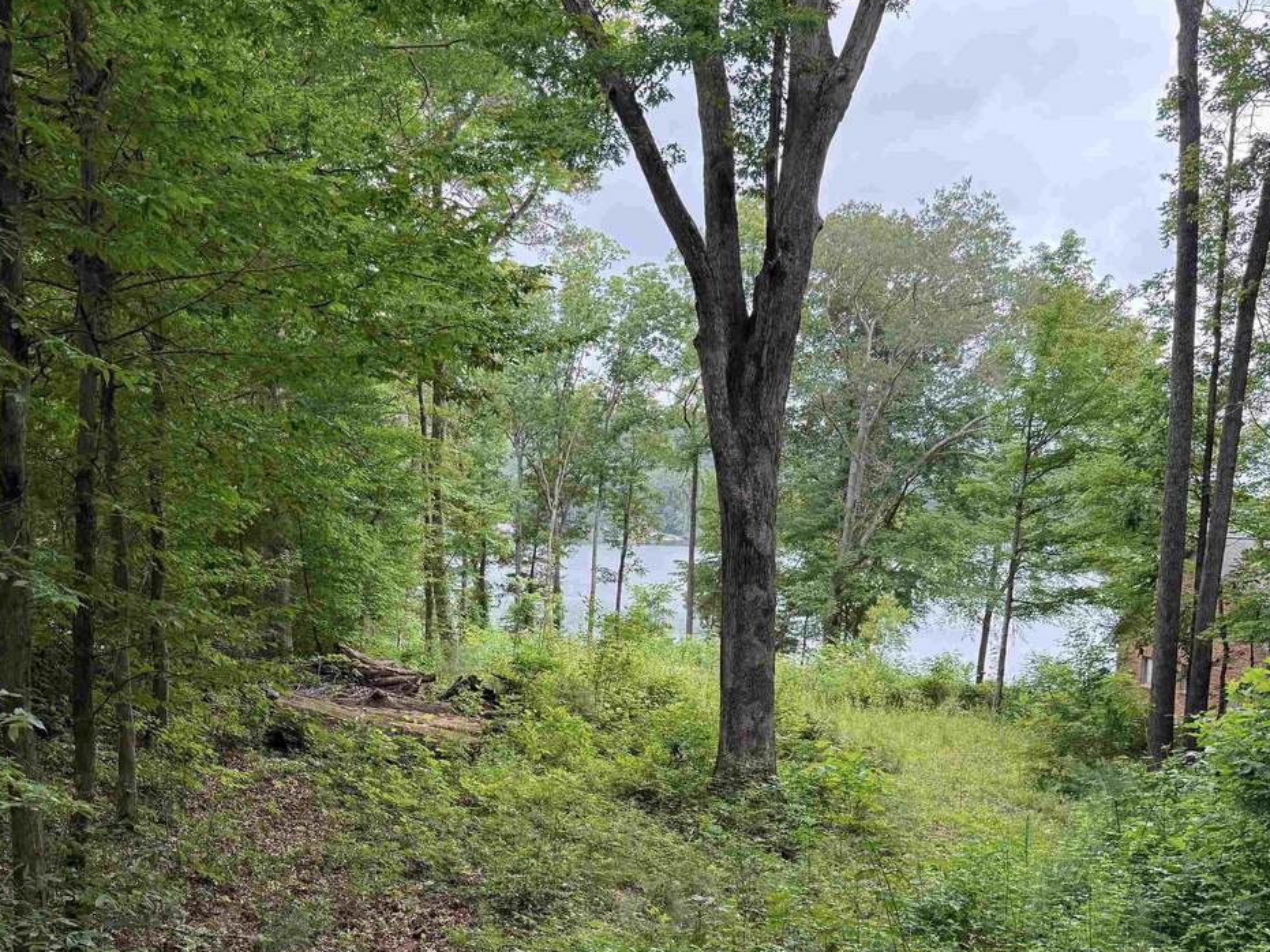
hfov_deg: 55.4
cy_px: 638
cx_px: 623
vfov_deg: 42.3
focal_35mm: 33
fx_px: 1211
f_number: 1.78
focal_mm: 6.76
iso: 100
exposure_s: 1/445
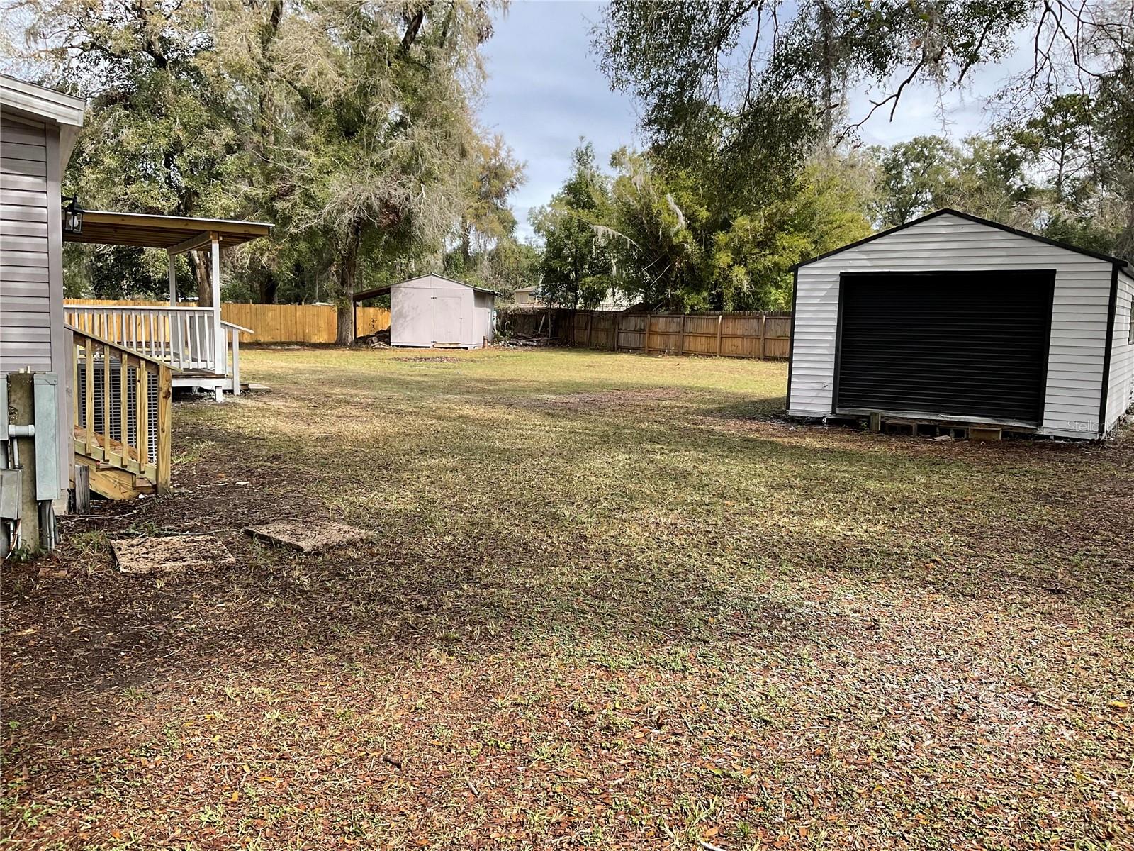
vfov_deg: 48.2
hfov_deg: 61.7
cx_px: 567
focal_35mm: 29
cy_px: 426
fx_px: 950
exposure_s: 1/781
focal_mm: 3
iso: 16
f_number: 1.8
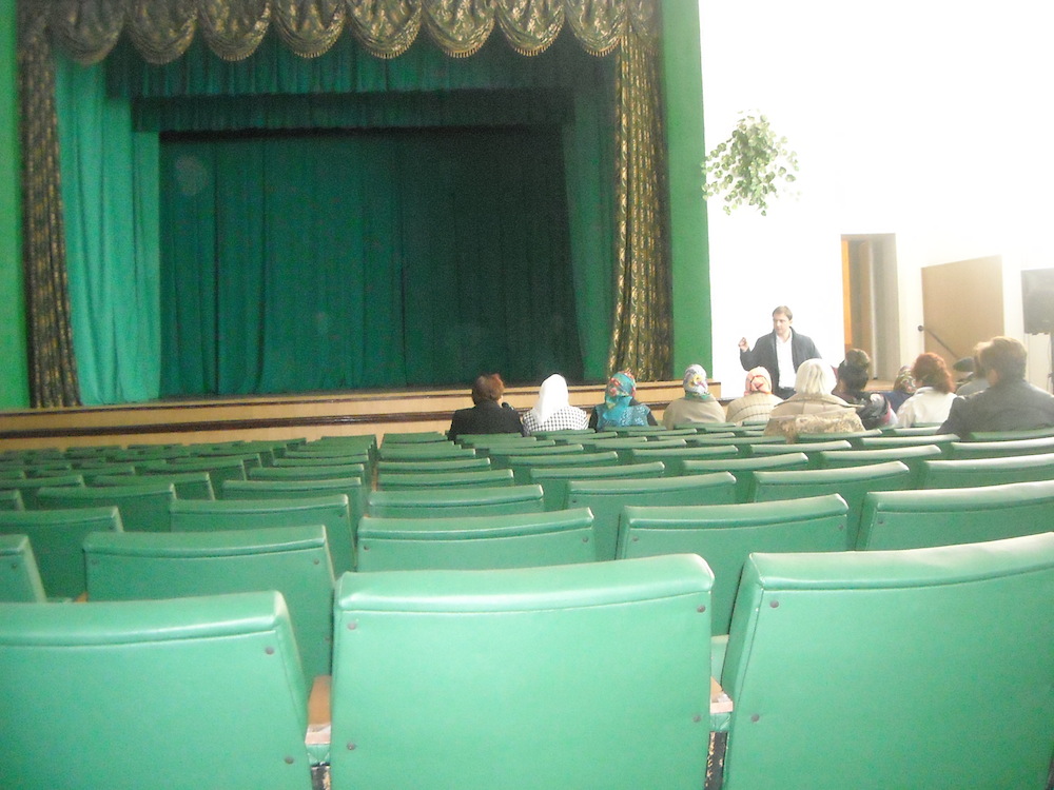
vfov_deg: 40.7
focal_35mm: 35
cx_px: 527
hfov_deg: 52.6
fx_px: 1066
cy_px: 395
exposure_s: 1/60
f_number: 2.8
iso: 702
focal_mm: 5.7
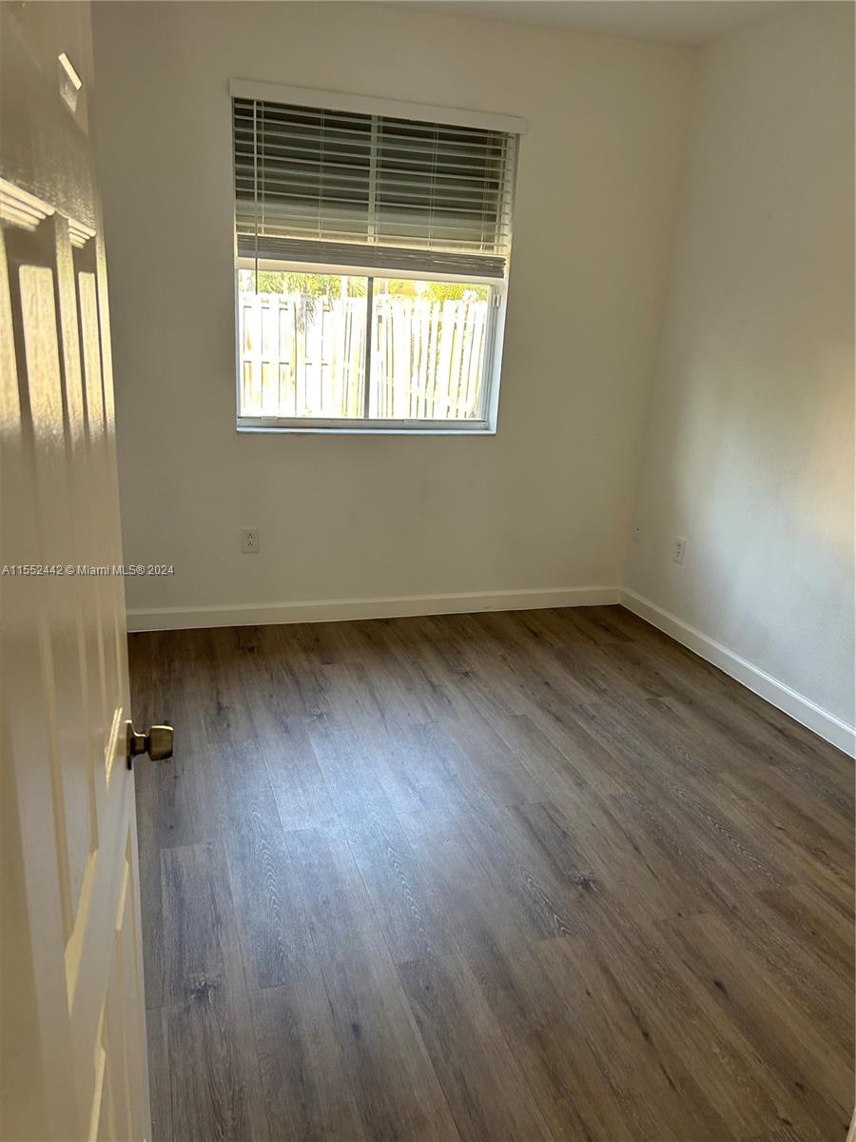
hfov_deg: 53.1
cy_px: 571
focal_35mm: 26
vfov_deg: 67.3
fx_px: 857
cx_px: 428
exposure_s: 1/120
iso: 125
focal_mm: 5.7
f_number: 1.5
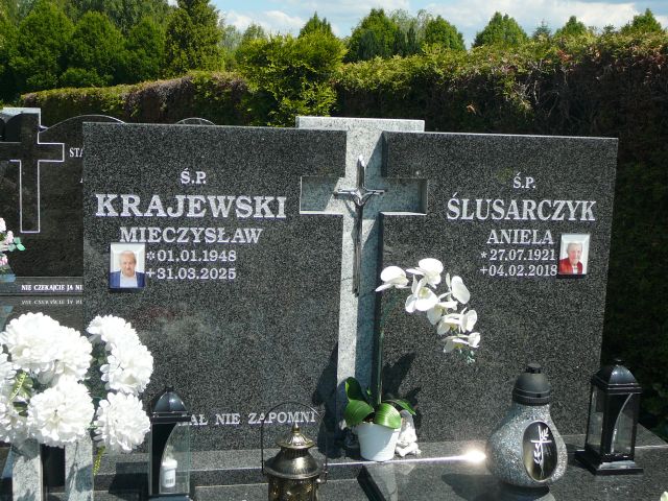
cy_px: 250
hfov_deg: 38.9
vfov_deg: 29.7
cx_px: 334
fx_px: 946
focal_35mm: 49
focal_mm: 7.3
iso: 80
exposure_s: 1/800
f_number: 3.4
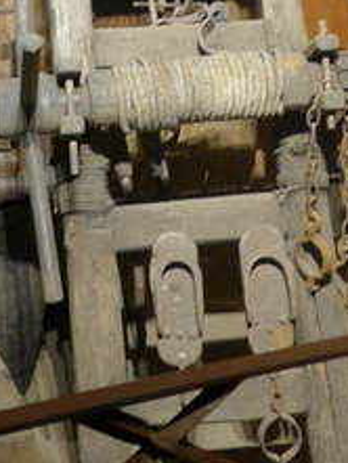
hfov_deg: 17.5
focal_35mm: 84
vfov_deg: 21.6
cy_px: -88
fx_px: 1125
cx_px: 92
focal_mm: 6
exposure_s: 1/10
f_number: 2
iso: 400
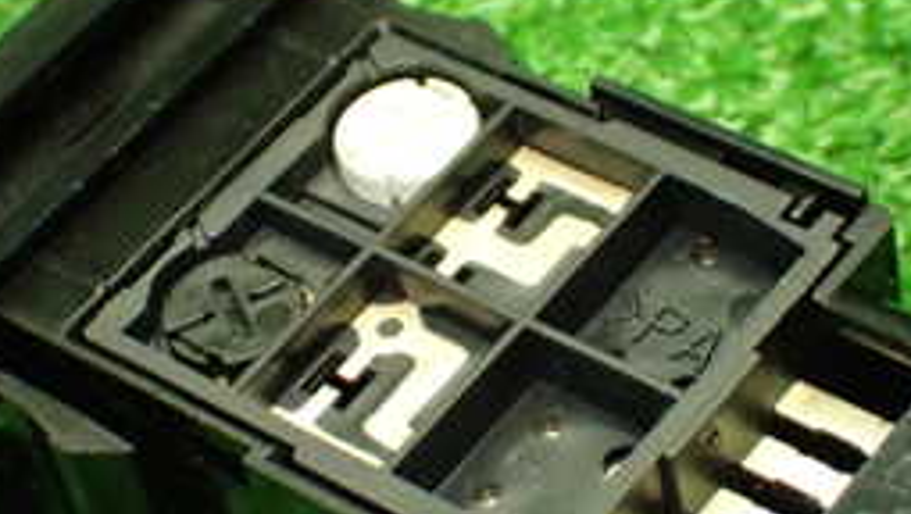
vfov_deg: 9.5
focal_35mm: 128
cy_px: 321
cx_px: 532
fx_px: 3095
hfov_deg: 16.7
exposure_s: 1/80
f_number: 3.2
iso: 800
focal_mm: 9.01
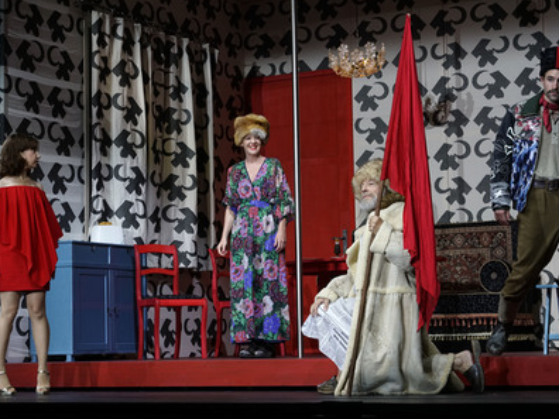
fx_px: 1502
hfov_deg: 21.1
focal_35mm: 93
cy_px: 209
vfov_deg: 15.9
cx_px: 283
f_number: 6.3
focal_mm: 85
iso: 1600
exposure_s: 1/320
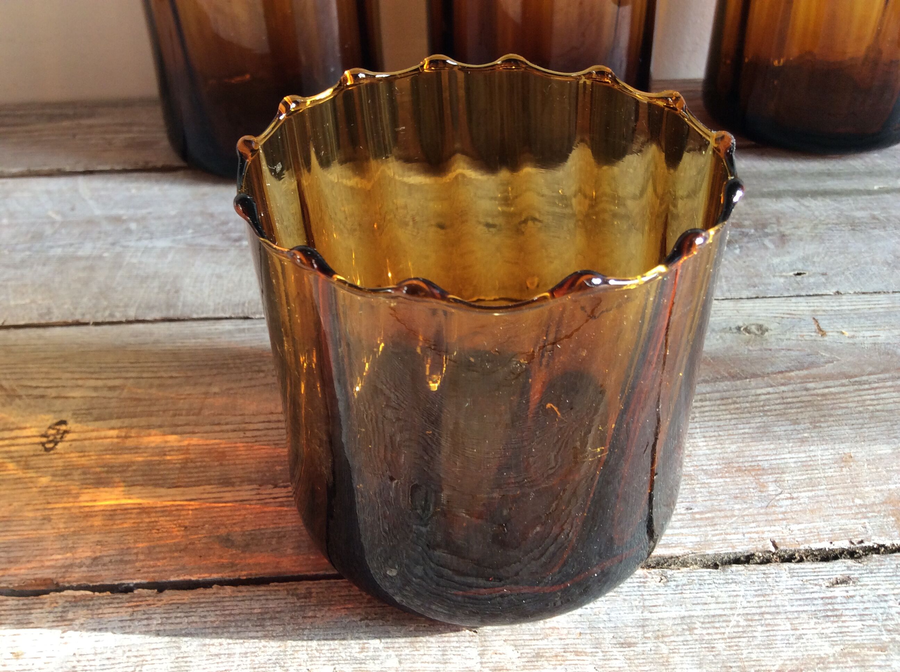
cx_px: 450
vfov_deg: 44.1
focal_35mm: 32
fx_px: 831
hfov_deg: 56.9
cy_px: 336
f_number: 2.4
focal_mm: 3.3
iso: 40
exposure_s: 1/25
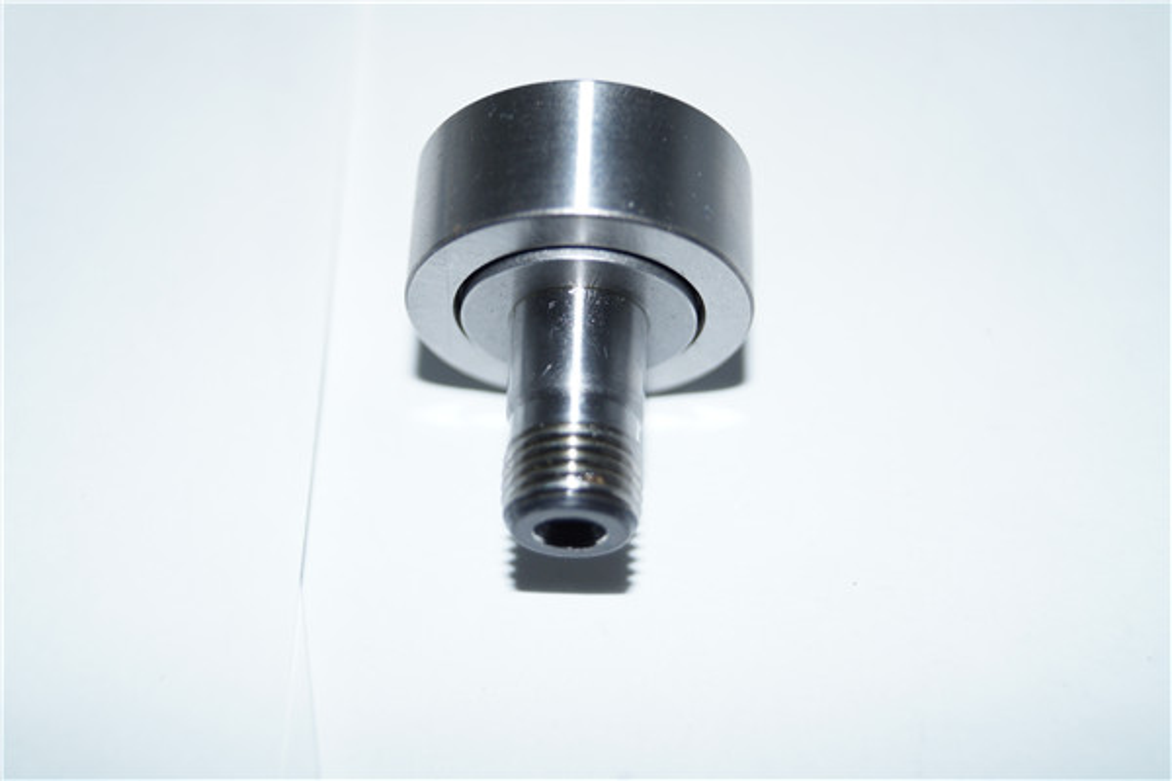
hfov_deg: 37.9
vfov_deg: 25.8
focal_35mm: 52
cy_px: 390
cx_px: 586
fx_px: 1709
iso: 125
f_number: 5
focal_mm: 35
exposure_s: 1/60
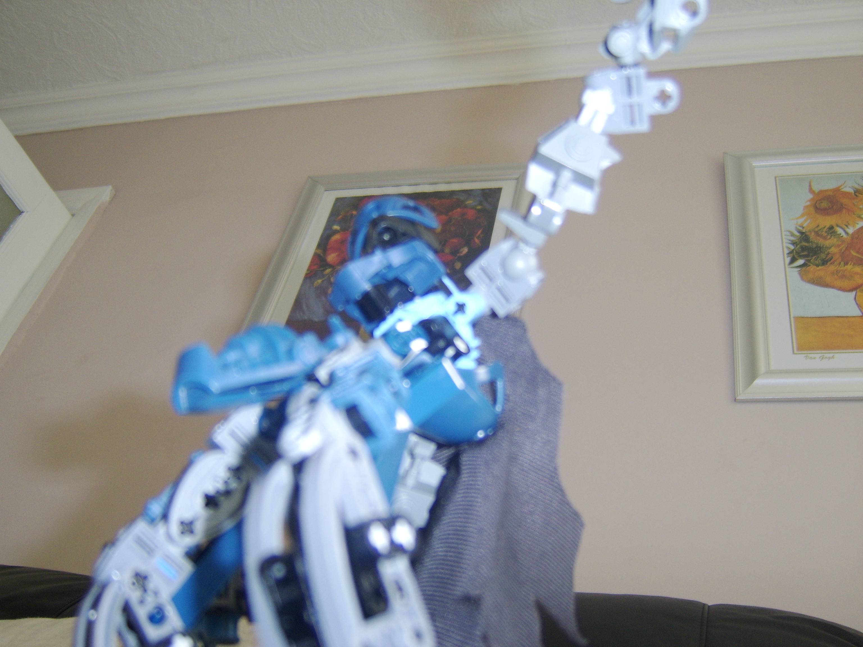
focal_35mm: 31
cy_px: 324
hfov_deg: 58.4
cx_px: 432
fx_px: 773
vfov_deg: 45.4
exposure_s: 1/30
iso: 141
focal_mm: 8.13
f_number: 2.7
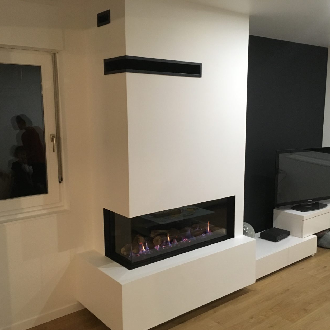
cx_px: 169
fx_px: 377
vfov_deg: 47.2
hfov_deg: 47.2
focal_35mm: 35
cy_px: 169
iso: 200
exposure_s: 1/17
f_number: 2.2
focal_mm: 4.15
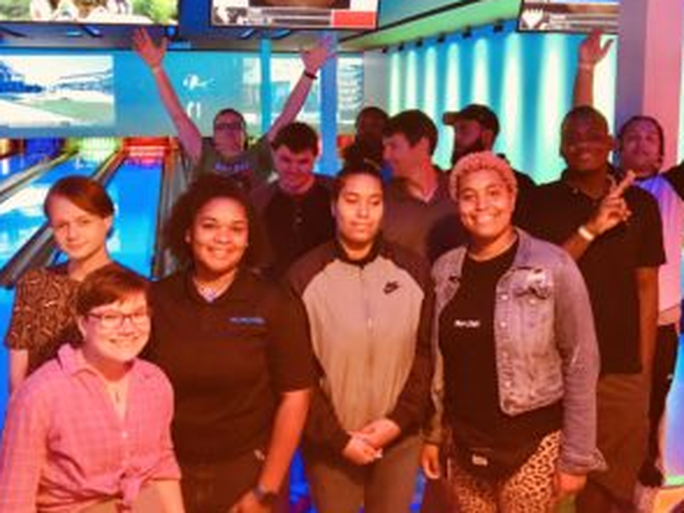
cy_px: 183
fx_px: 751
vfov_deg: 37.4
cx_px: 345
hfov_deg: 49.0
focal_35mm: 38
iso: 80
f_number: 1.8
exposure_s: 1/6
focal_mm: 3.99
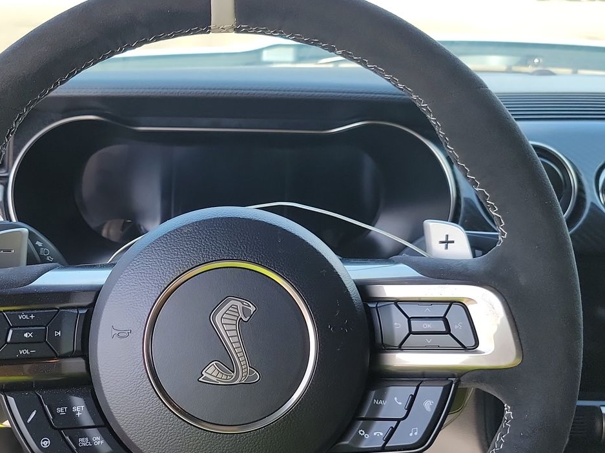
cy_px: 291
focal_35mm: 41
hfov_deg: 45.4
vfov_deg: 34.9
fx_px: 716
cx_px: 223
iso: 68
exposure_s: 1/119
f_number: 1.8
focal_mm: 6.7
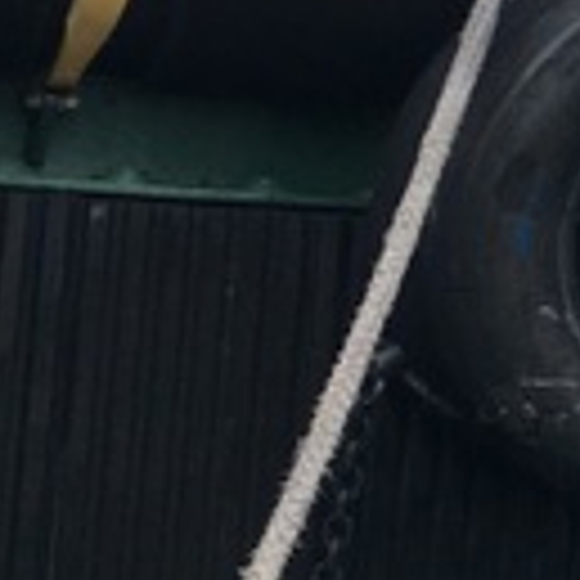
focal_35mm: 159
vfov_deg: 10.8
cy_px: -103
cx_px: 1340
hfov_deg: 9.8
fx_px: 3014
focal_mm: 4.15
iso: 25
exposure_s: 1/674
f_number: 2.2
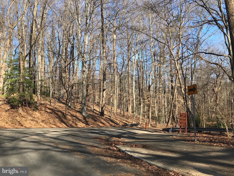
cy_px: 88
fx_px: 189
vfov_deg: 49.7
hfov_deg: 63.4
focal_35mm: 28
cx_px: 117
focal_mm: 3.99
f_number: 1.8
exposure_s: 1/967
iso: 20
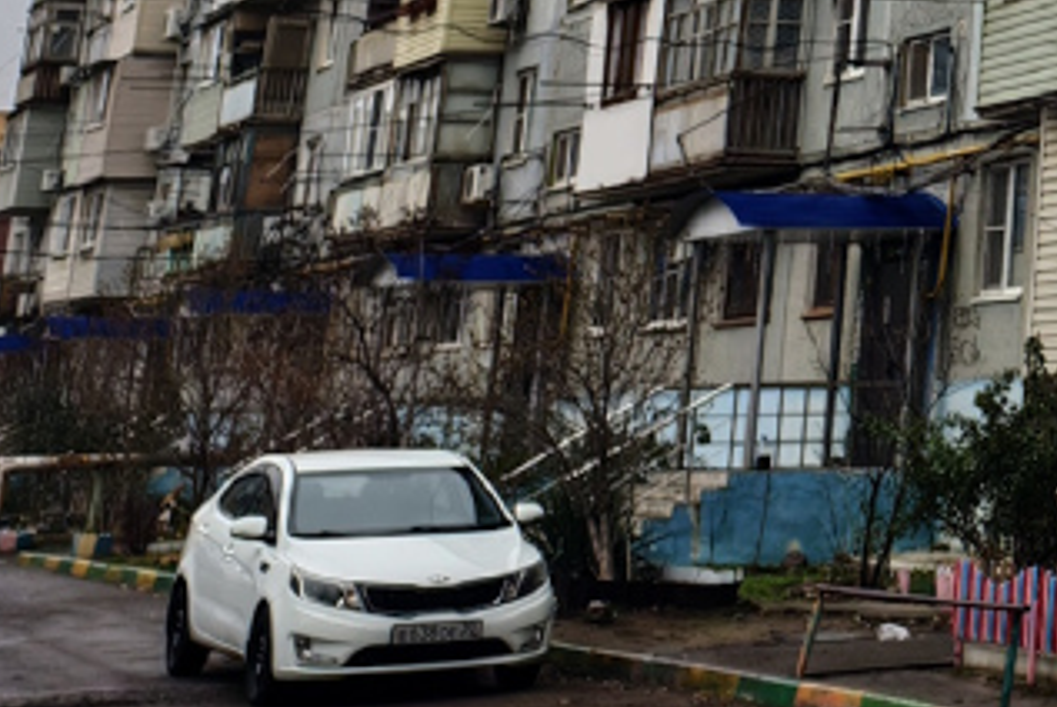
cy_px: -602
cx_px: 1851
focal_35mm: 98
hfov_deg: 17.3
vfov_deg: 12.6
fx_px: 2880
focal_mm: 6.54
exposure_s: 1/491
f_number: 1.57
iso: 72
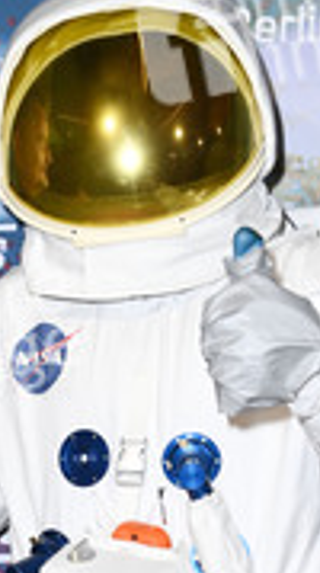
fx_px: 2062
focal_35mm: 136
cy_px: 509
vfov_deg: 15.6
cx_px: 10
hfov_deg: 8.8
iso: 500
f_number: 5.6
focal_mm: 58
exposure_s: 1/160
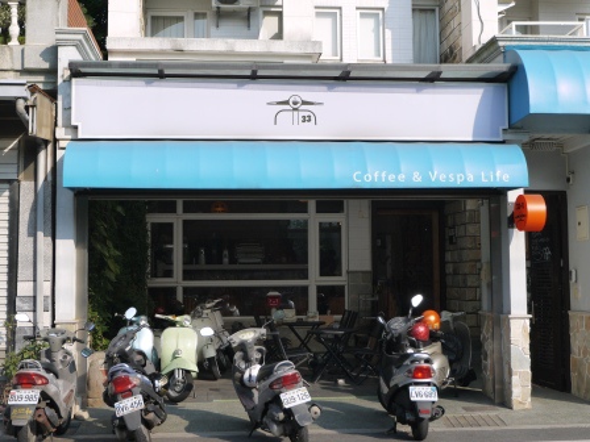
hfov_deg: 36.8
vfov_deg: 28.0
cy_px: 221
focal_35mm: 52
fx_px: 886
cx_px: 295
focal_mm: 26
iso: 160
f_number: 9
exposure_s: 1/320
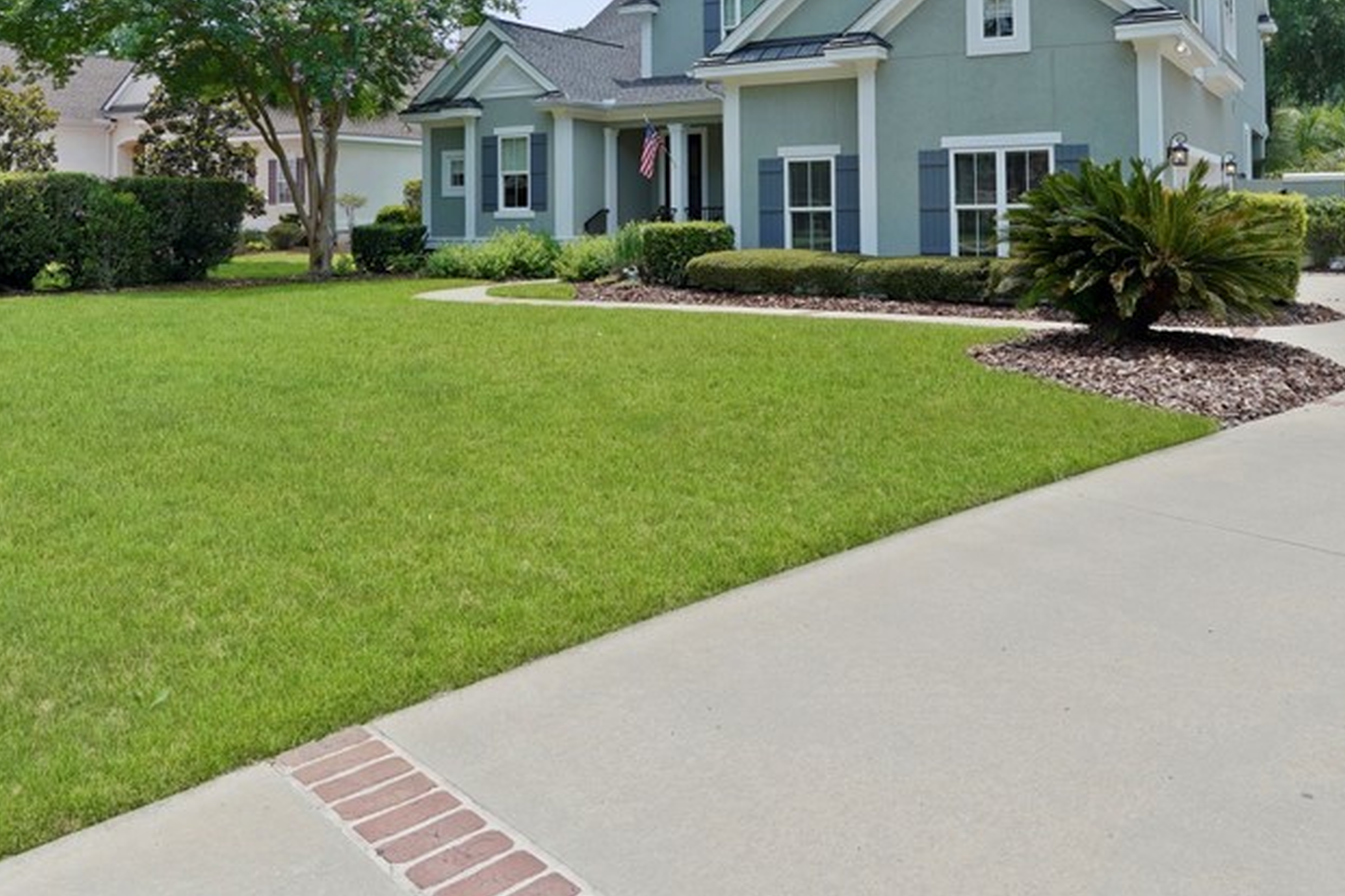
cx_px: 808
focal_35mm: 28
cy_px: 193
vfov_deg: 44.4
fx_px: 1046
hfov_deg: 64.9
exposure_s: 1/100
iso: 320
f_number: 9
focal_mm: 16
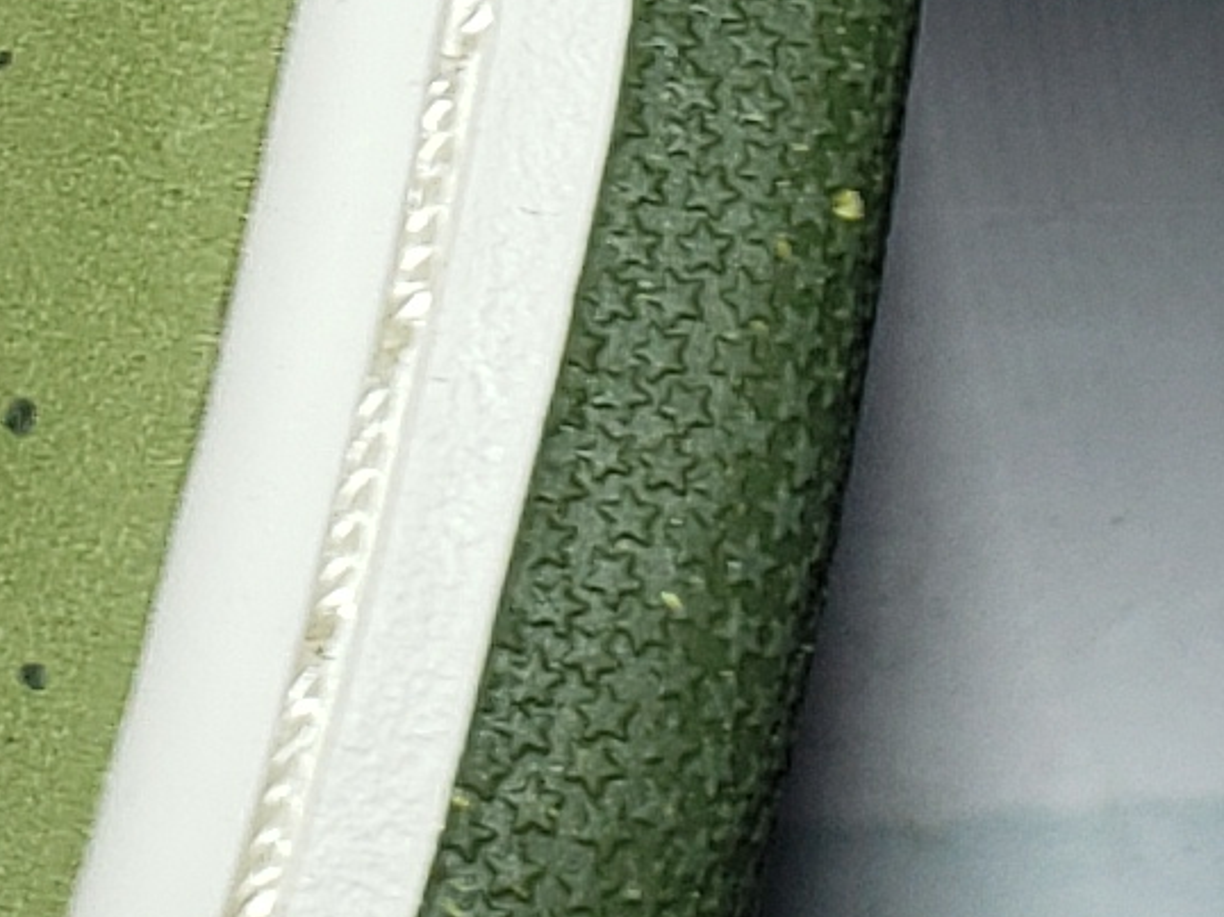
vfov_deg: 7.4
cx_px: 441
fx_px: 6892
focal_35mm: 195
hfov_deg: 10.1
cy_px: -598
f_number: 2.4
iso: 50
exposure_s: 1/186
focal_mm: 4.3
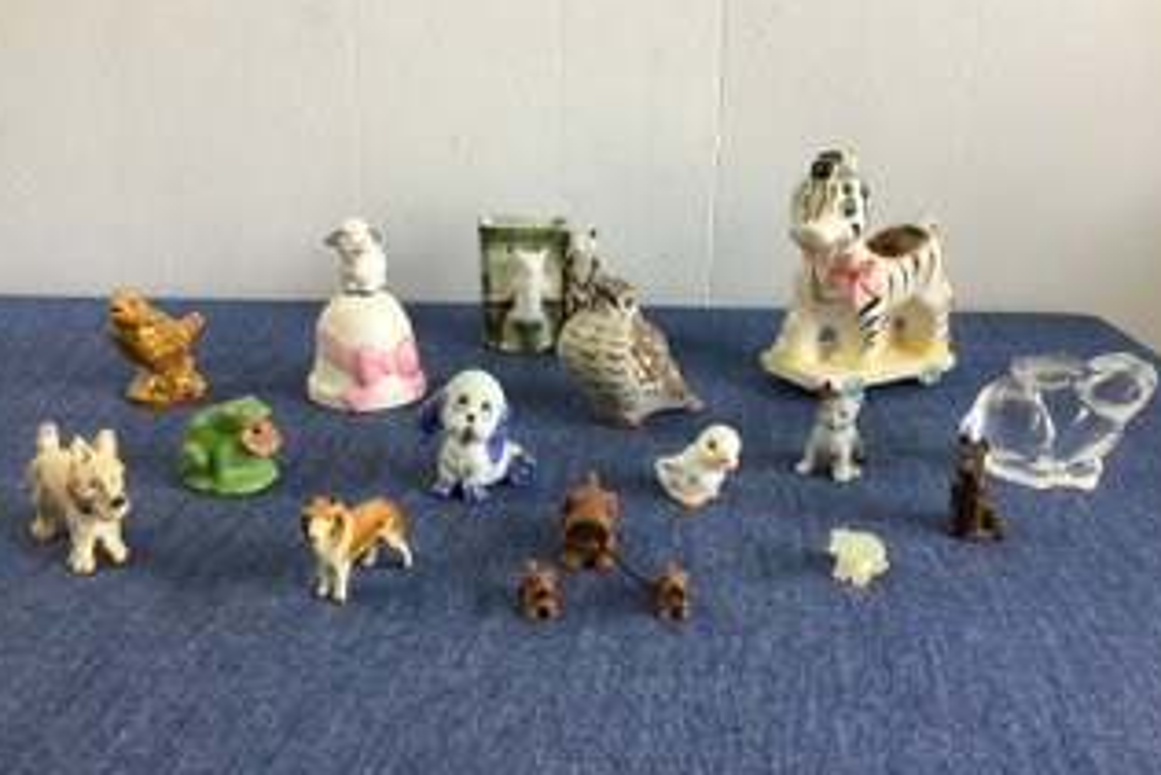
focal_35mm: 35
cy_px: 343
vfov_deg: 37.8
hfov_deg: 54.4
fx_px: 1129
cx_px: 608
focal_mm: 3.3
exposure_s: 1/60
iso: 80
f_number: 2.4
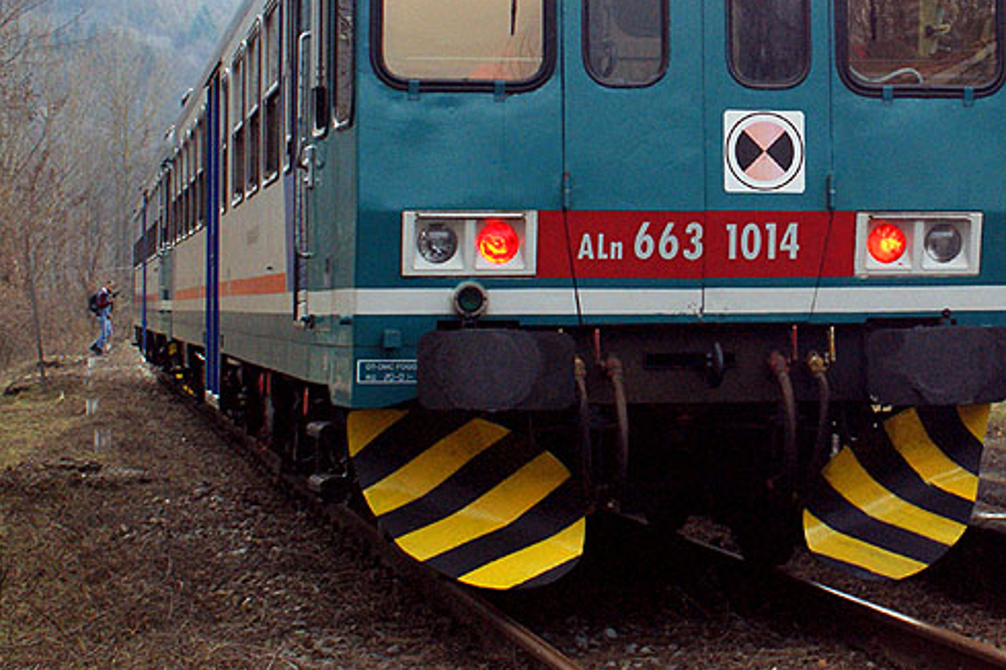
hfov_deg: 21.3
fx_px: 2625
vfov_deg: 14.4
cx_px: 885
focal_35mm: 94
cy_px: 66
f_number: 7.1
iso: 800
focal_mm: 30
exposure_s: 1/500
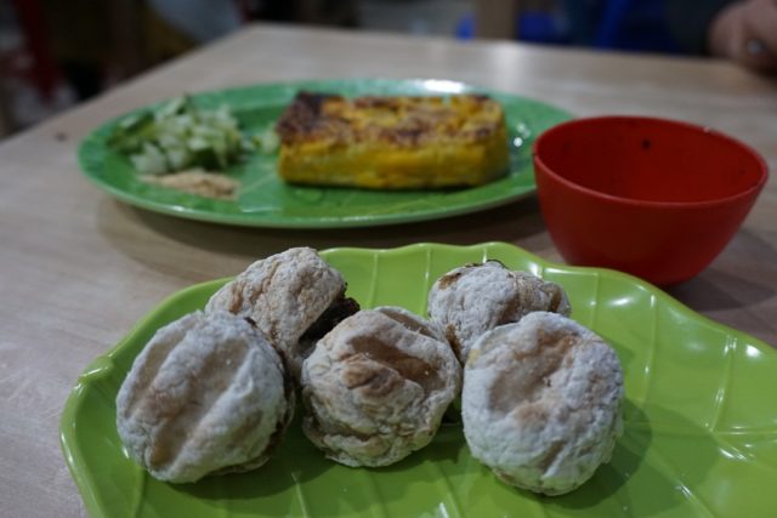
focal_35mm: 32
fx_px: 680
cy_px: 259
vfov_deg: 41.7
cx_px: 388
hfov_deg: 59.5
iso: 1000
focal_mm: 21
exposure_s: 1/60
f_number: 4
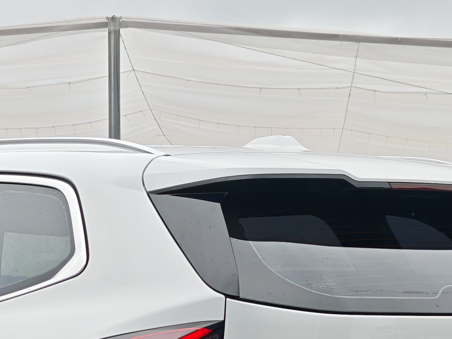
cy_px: 425
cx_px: 103
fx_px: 1867
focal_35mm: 143
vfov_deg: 10.2
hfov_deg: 13.7
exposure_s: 1/847
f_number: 1.62
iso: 50
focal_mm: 6.55
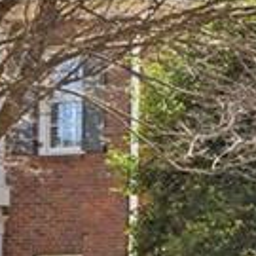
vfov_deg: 8.0
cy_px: 182
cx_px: 912
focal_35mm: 219
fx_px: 1832
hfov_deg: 6.8
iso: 400
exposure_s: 1/500
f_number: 9
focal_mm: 34
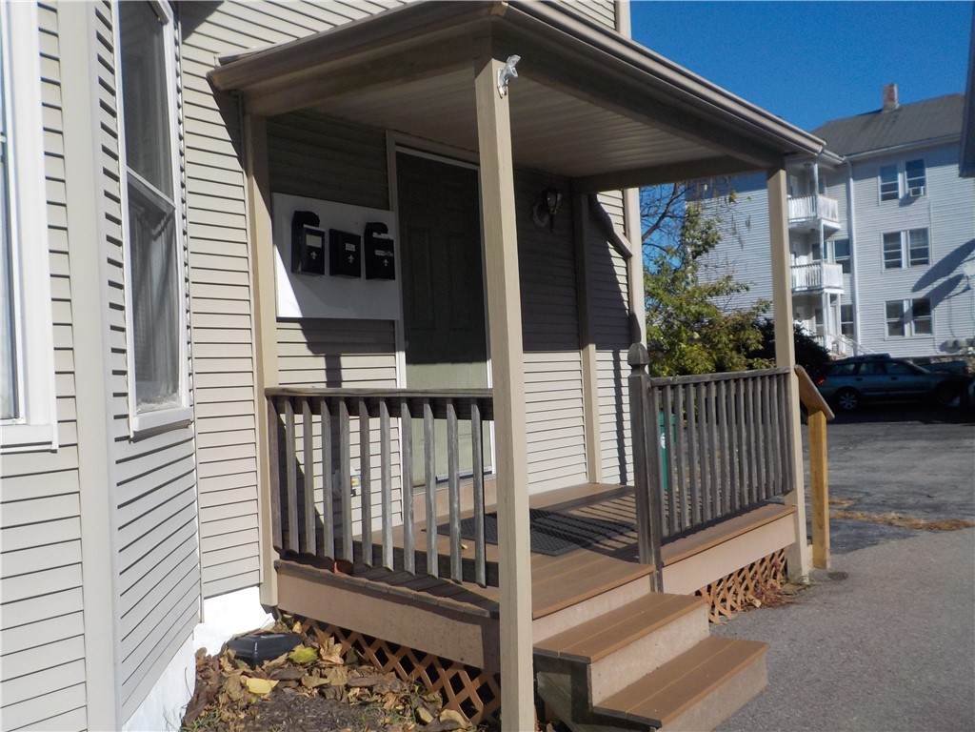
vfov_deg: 46.8
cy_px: 366
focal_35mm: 30
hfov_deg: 60.0
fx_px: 845
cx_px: 488
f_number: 6.6
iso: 125
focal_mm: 4.1
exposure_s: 1/640
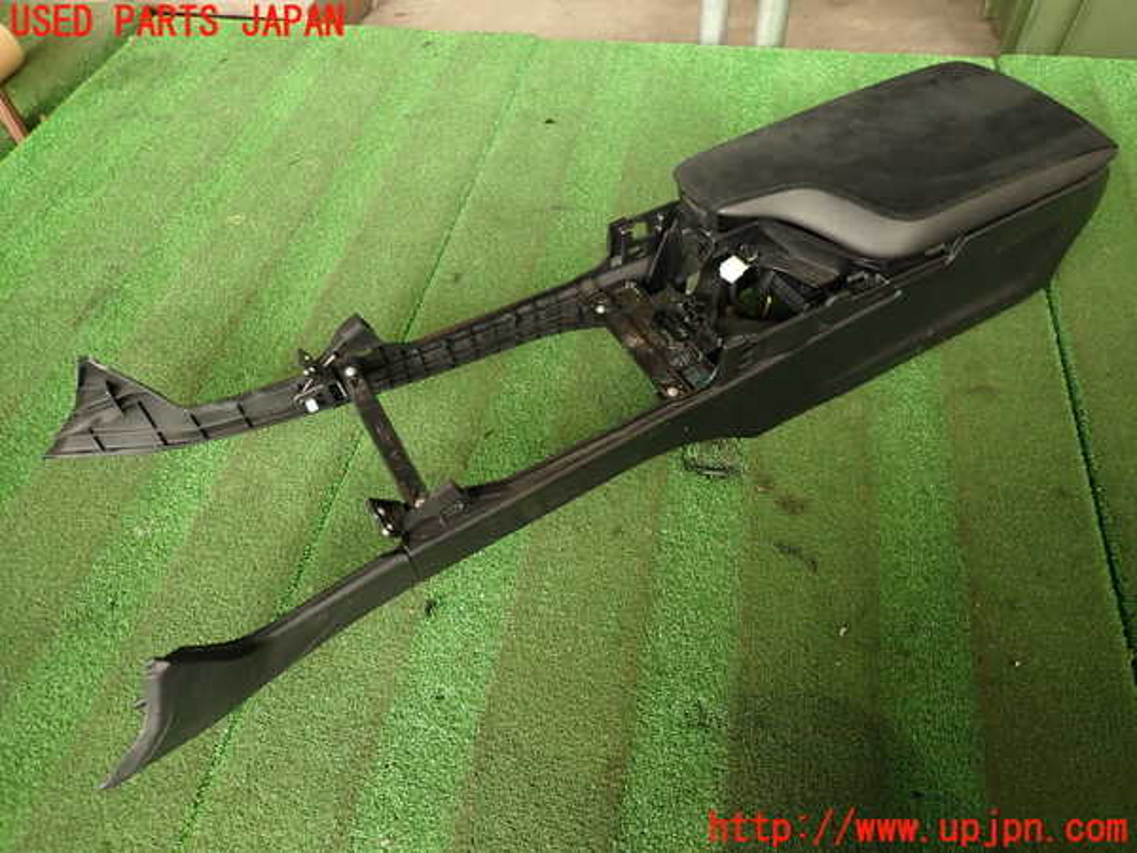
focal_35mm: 25
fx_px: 821
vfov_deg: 54.9
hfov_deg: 69.4
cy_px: 426
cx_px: 568
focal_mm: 4.5
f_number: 2
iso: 200
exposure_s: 1/60
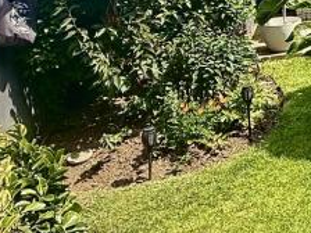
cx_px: 515
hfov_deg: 22.3
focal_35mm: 64
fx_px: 575
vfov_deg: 21.2
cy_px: -53
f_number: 2.2
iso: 64
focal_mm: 2.22
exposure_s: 1/506
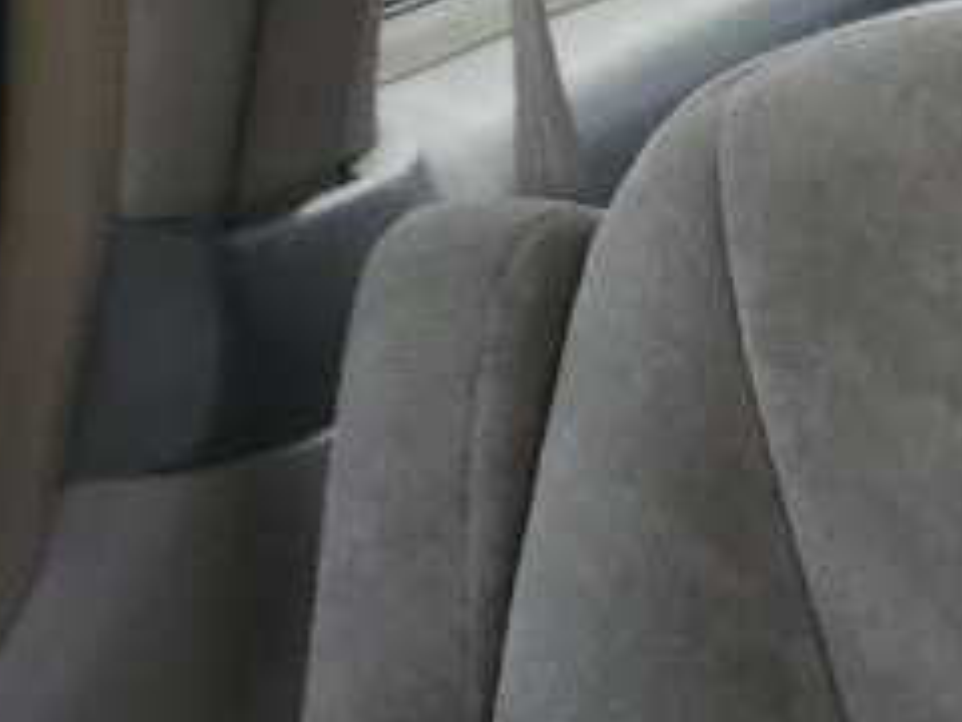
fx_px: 4808
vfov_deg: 8.4
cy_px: 1015
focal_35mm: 173
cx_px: 3078
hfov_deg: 8.9
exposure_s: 1/145
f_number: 1.5
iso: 50
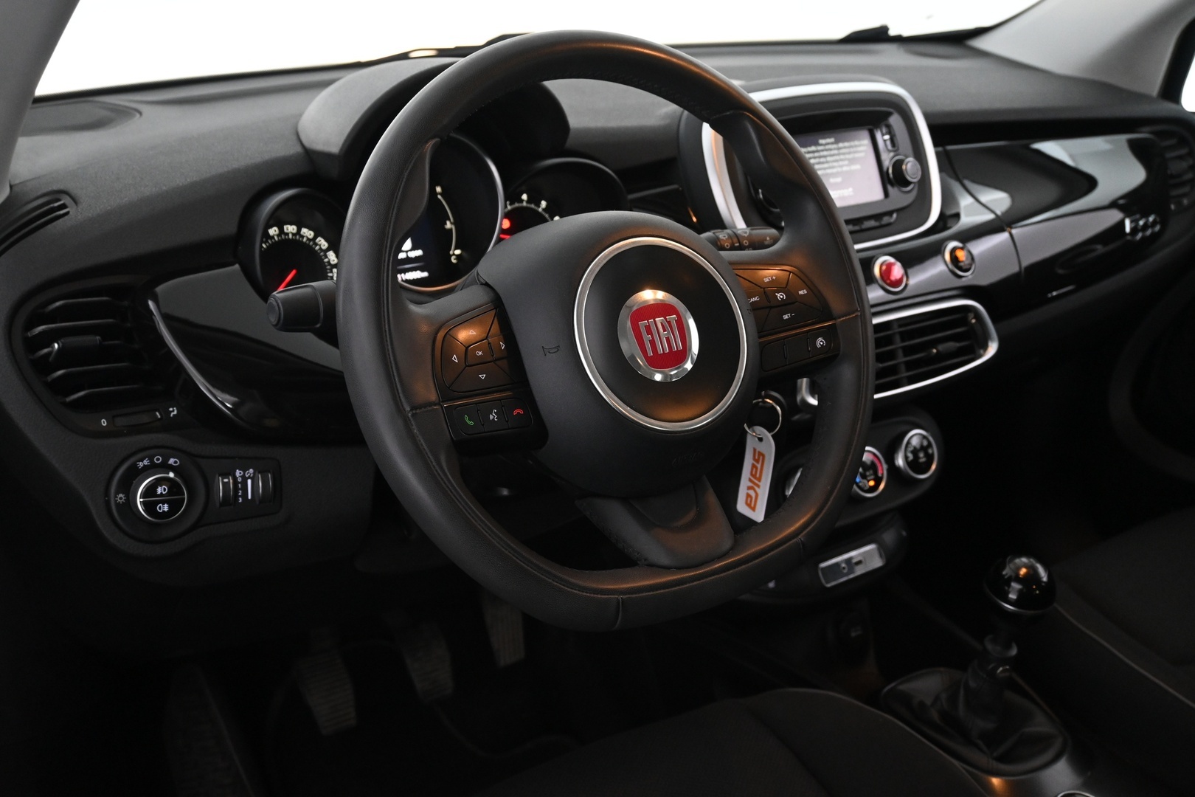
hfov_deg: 55.1
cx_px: 598
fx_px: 1145
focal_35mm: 34
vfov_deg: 38.4
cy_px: 398
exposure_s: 1/40
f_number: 4.2
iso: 2000
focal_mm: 23
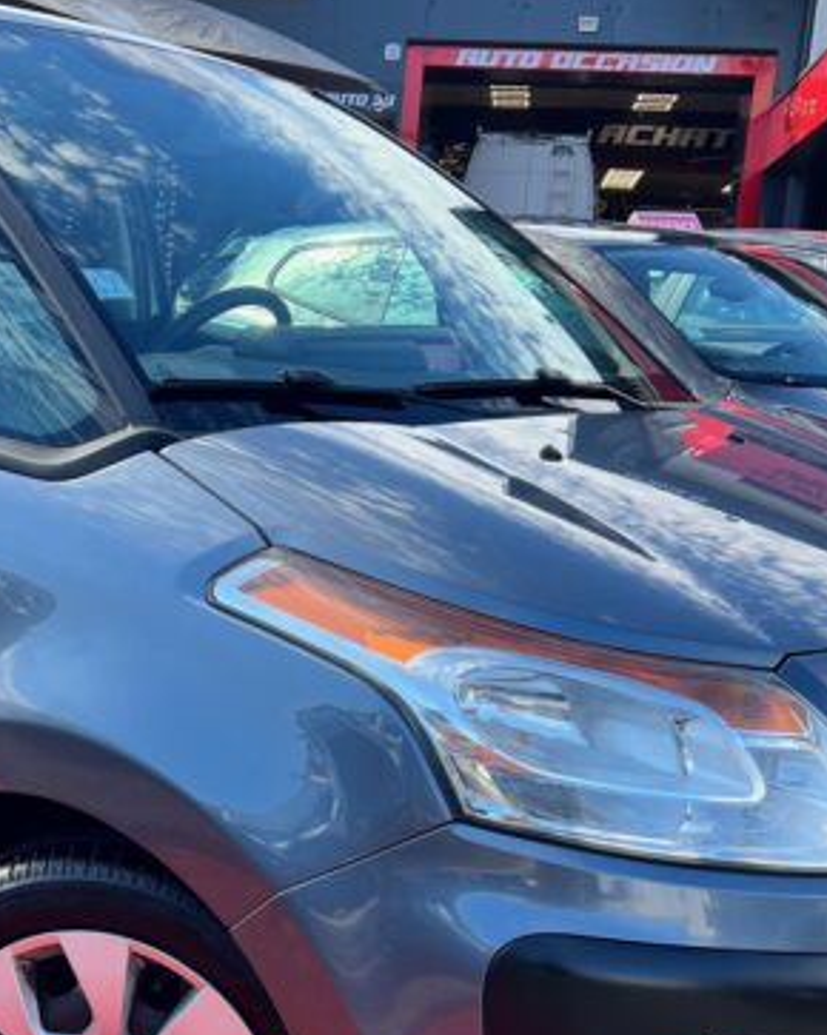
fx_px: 1715
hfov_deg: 26.5
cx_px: 151
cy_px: 696
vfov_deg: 33.3
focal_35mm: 56
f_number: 1.5
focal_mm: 5.7
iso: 50
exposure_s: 1/965
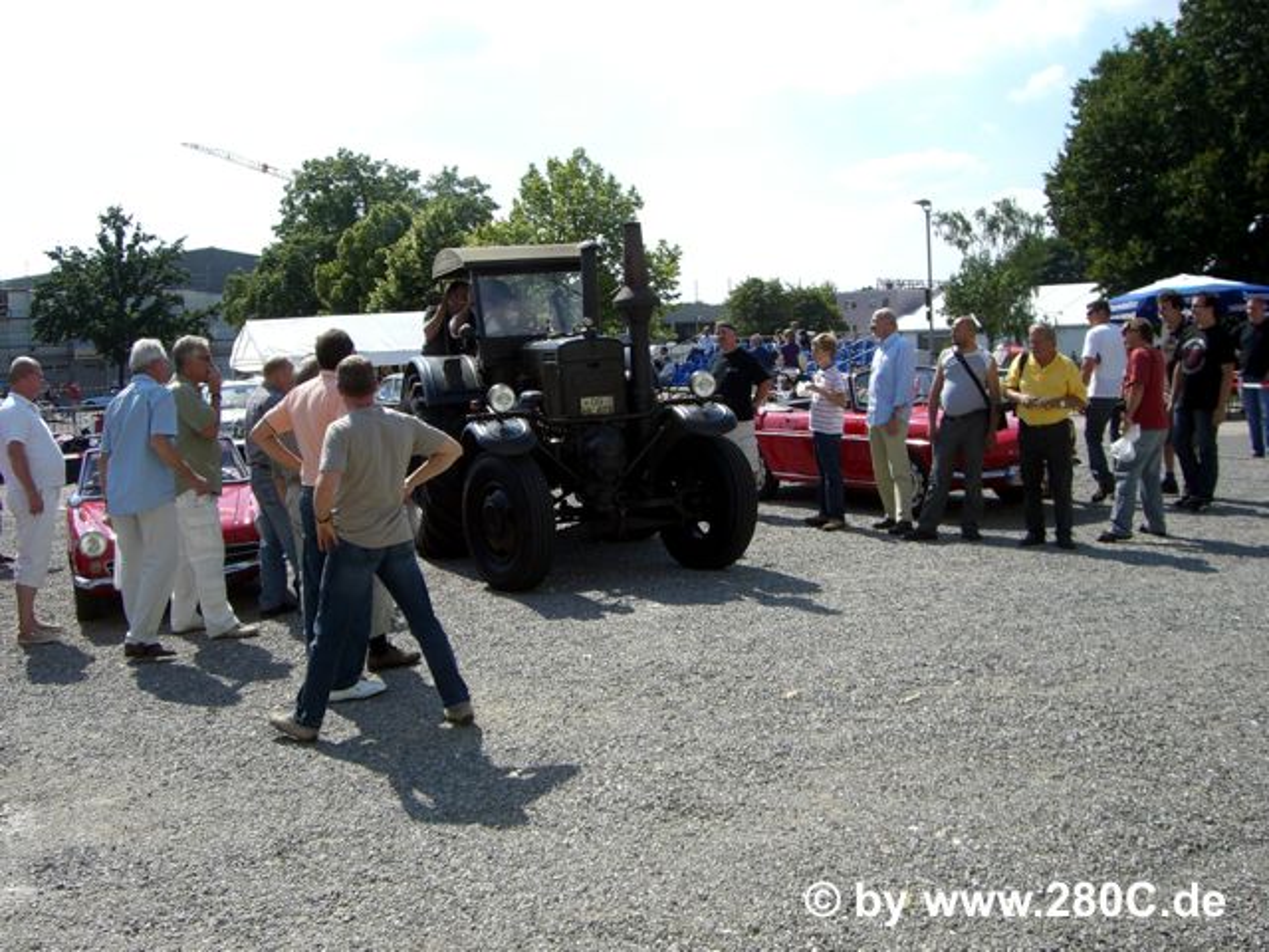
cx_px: 634
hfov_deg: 49.0
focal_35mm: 38
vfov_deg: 37.7
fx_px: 1393
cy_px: 476
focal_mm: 6.2
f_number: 4.3
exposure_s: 1/640
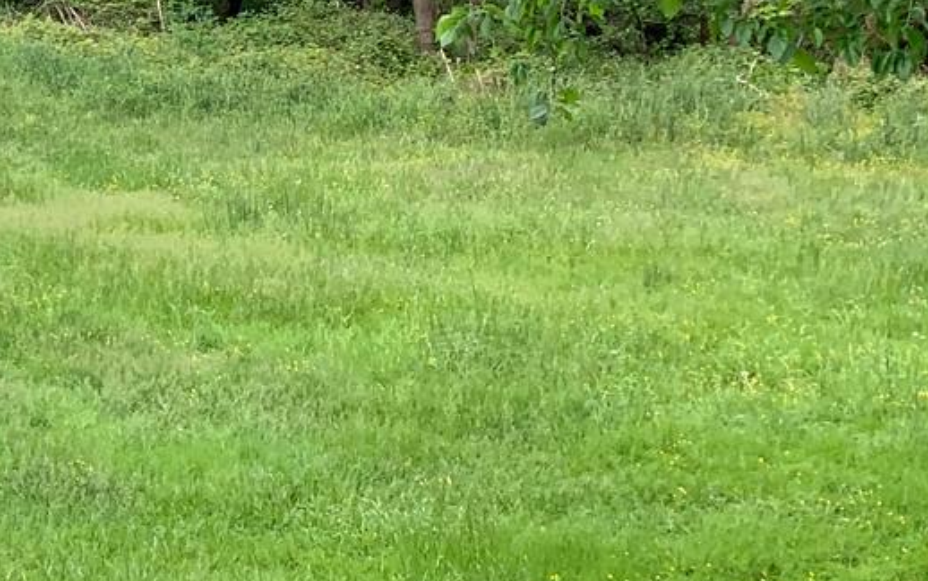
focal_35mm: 109
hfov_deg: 16.5
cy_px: 142
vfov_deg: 12.0
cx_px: -647
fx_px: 2757
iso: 25
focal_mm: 4.25
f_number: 1.8
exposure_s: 1/405
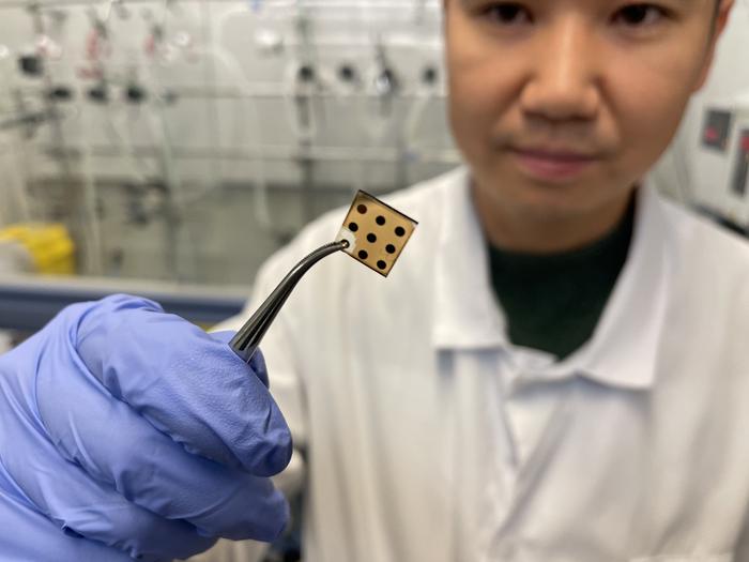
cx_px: 374
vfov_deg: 53.1
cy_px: 281
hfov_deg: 67.3
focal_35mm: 26
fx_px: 563
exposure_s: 1/100
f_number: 1.6
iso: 100
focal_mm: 5.1
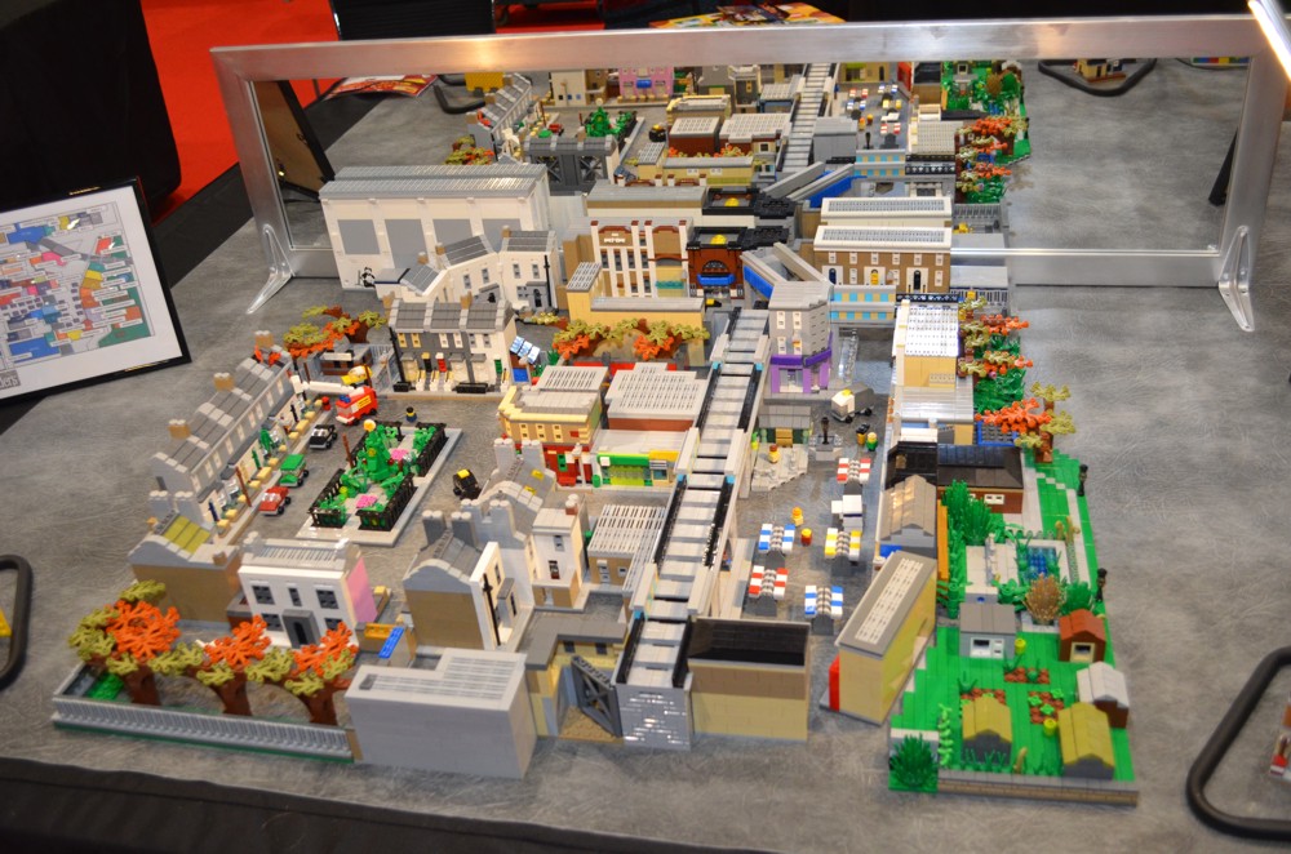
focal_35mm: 33
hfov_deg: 57.3
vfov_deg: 39.8
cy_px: 427
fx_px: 1181
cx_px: 646
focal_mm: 22
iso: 1250
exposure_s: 1/60
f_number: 4
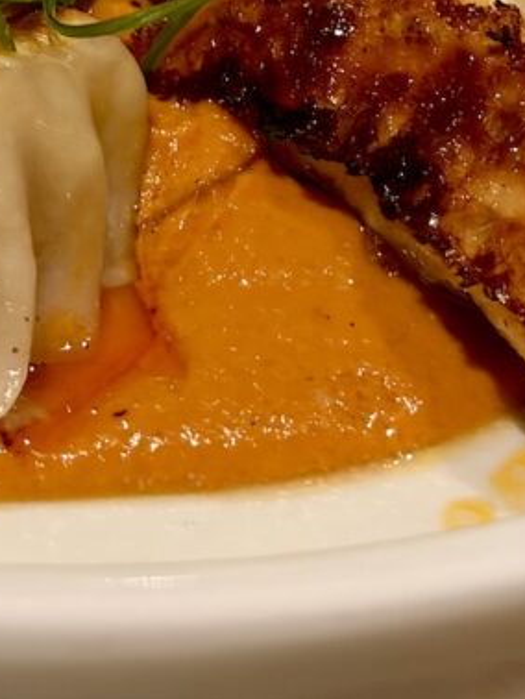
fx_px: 2626
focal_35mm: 130
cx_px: 61
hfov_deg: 11.4
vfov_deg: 14.7
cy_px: -120
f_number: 1.78
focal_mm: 6.76
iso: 800
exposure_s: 1/18
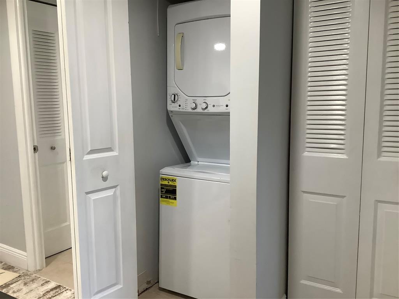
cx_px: 200
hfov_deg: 58.4
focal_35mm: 31
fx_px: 357
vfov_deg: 45.4
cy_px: 150
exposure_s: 1/60
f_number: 2.4
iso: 200
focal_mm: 3.3
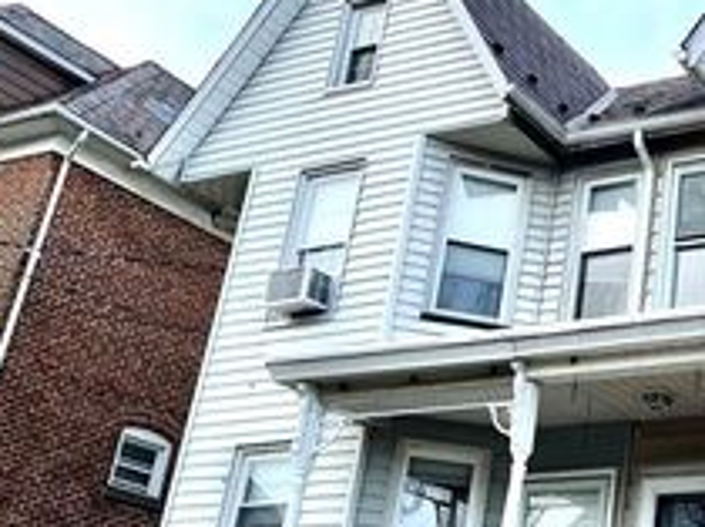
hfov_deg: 28.2
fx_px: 1261
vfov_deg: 23.6
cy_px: 267
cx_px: 792
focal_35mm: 62
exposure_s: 1/1912
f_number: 1.6
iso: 32
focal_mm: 5.1
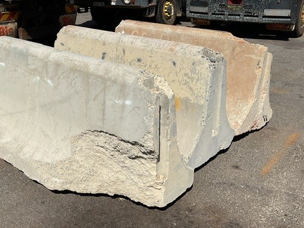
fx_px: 351
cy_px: 98
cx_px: 137
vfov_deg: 35.9
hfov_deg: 46.7
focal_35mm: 40
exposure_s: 1/4065
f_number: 1.8
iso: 16
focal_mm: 3
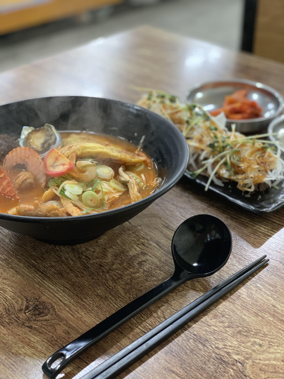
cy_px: 190
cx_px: 142
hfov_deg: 28.0
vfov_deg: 36.8
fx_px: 569
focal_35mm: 52
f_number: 2.4
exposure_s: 1/60
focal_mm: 6
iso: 250
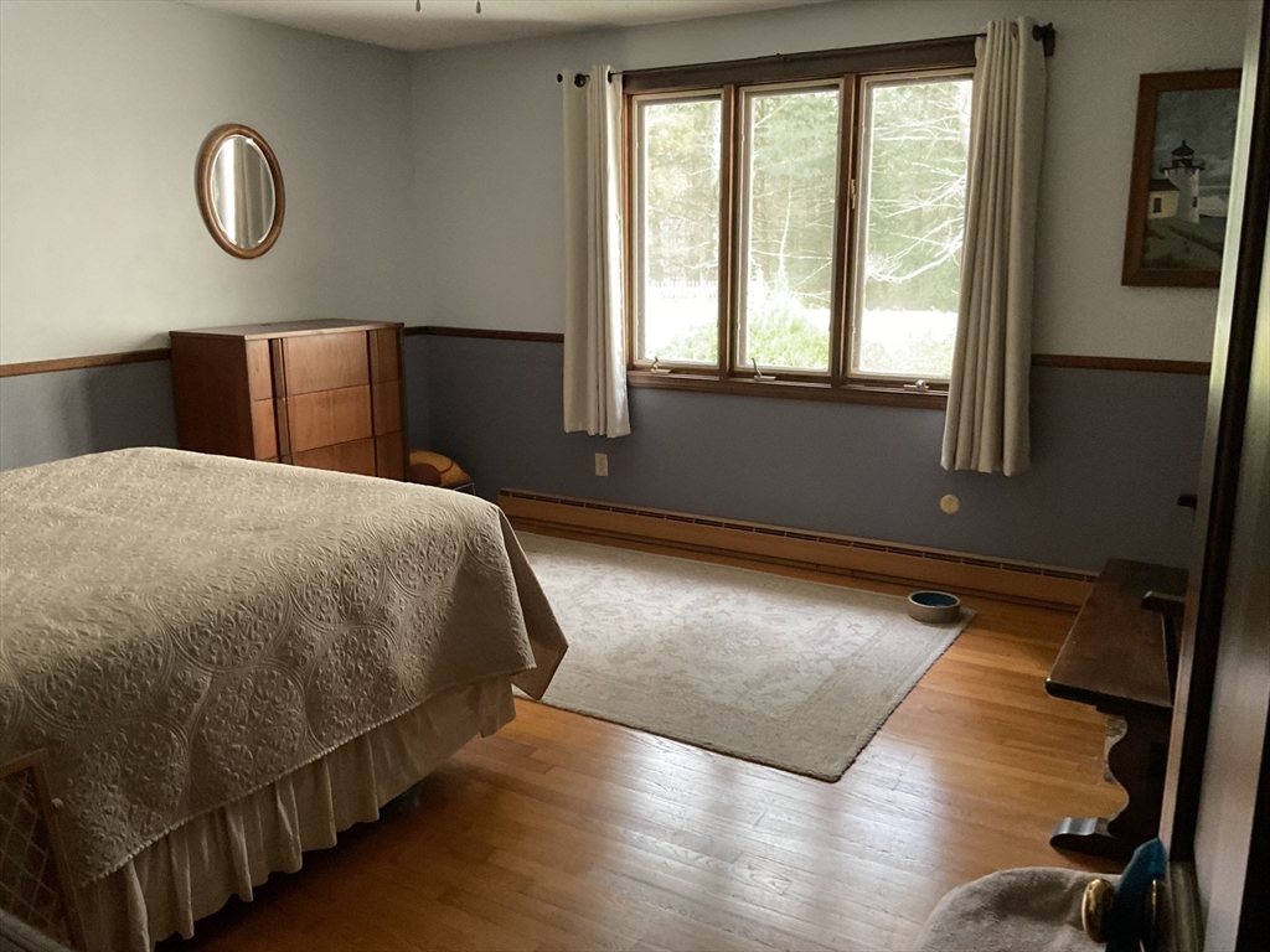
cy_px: 476
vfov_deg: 48.2
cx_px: 635
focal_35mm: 29
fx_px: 1064
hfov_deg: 61.7
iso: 200
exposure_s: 1/40
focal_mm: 3
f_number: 1.8
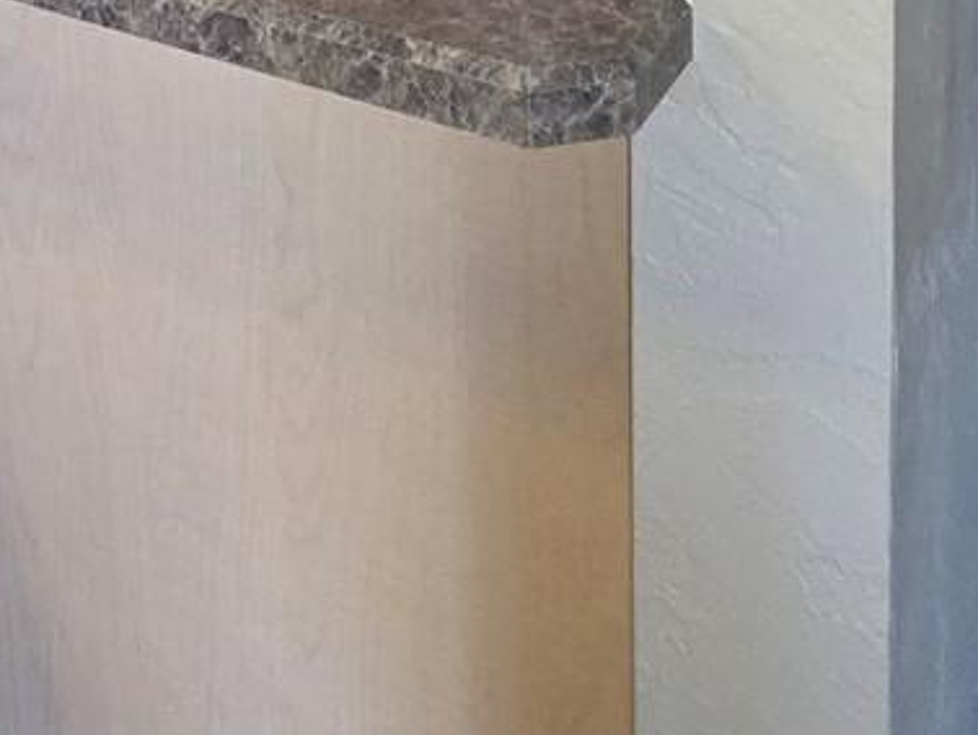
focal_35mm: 55
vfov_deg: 19.8
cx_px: 199
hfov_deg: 33.9
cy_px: -580
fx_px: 1555
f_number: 1.9
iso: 200
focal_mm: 2.2
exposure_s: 1/60
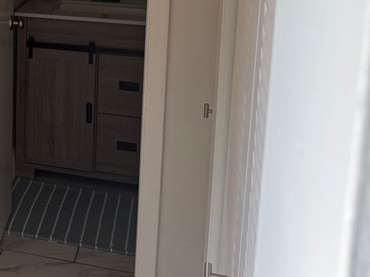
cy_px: 0
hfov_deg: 27.9
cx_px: -42
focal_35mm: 63
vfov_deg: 22.4
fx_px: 673
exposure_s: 1/111
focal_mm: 6.76
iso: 80
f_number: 1.78
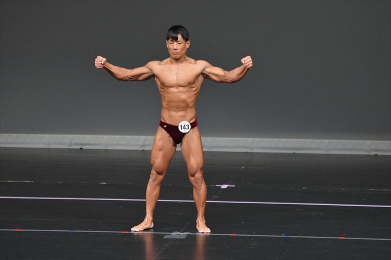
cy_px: 130
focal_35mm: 315
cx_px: 196
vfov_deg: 4.4
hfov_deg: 6.5
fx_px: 3420
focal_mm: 210
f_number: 5.6
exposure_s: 1/400
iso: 4000
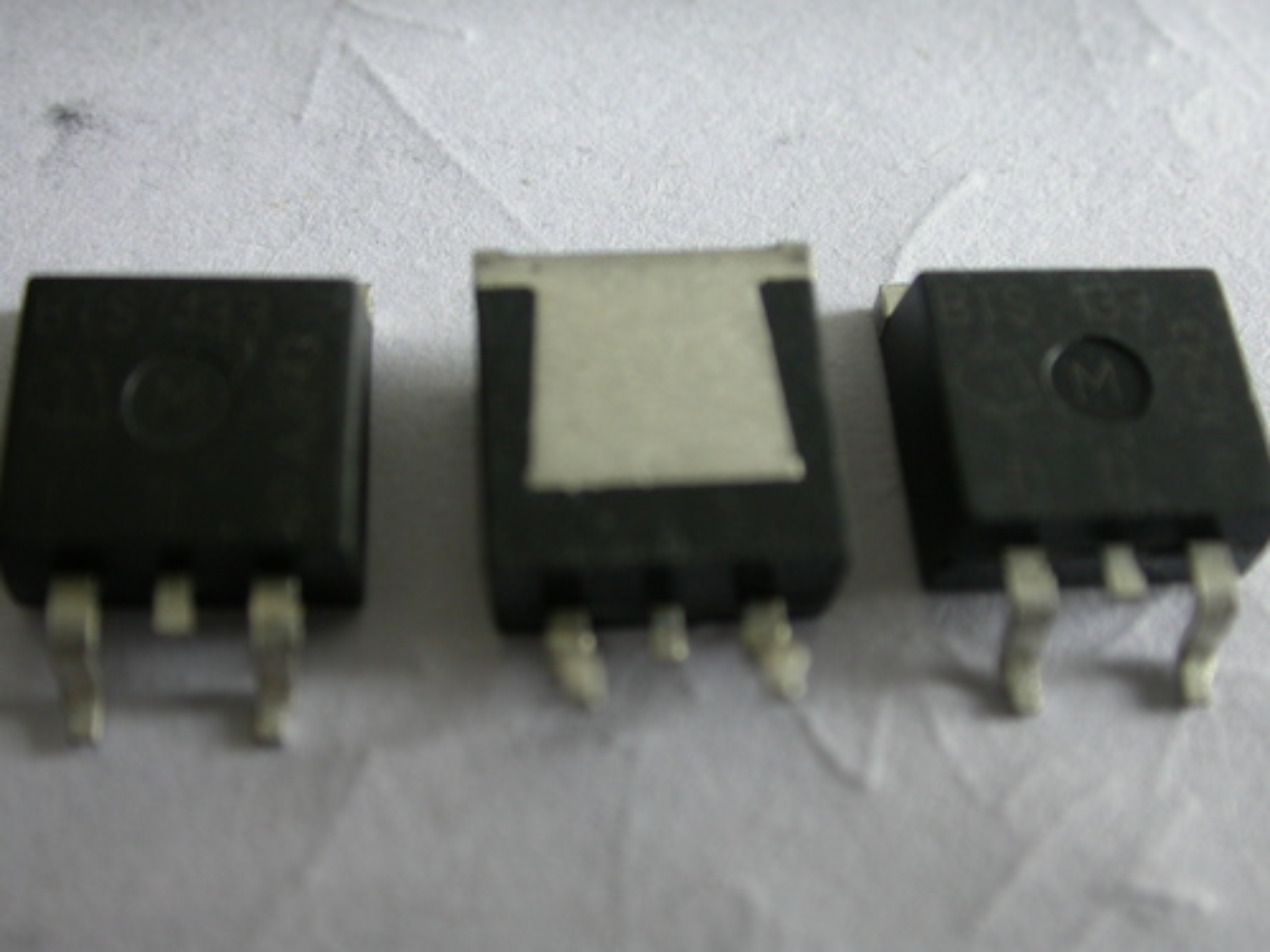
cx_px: 635
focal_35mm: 50
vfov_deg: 29.1
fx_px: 1834
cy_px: 476
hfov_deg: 38.2
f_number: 2.9
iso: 100
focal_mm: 10.4
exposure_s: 1/8
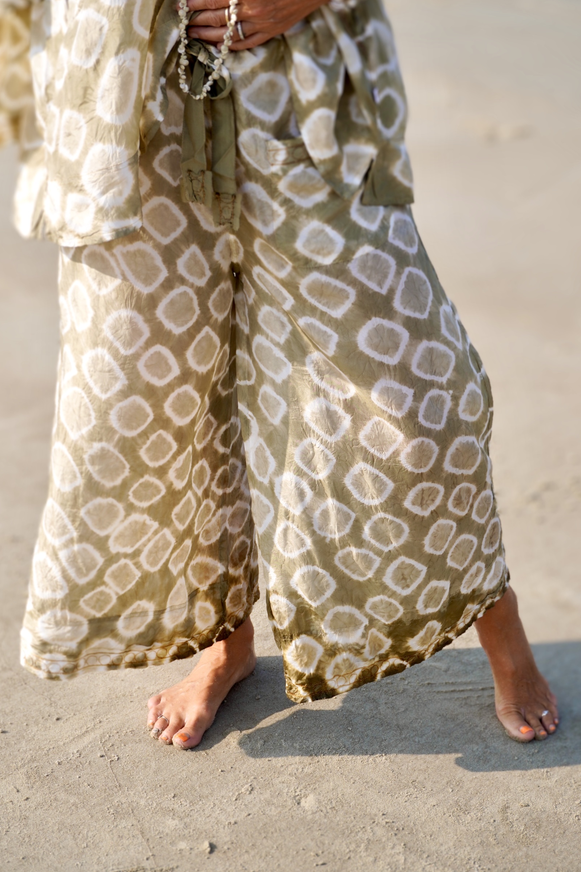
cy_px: 415
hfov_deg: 21.7
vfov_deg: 32.1
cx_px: 298
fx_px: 1514
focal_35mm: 63
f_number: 5.6
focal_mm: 39
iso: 100
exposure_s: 1/400
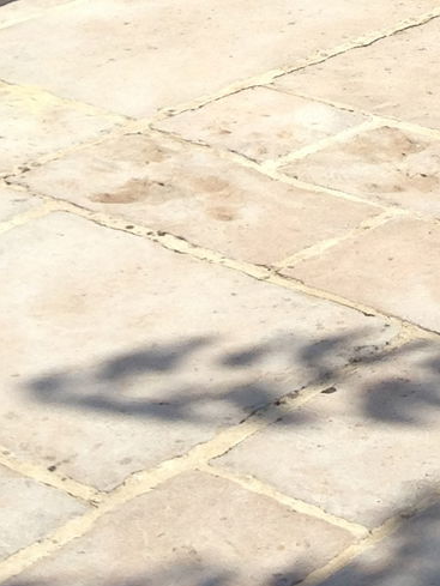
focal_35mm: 144
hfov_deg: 10.0
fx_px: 2439
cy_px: -352
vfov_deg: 12.8
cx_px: 670
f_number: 2.4
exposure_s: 1/2088
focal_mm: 4.12
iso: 50
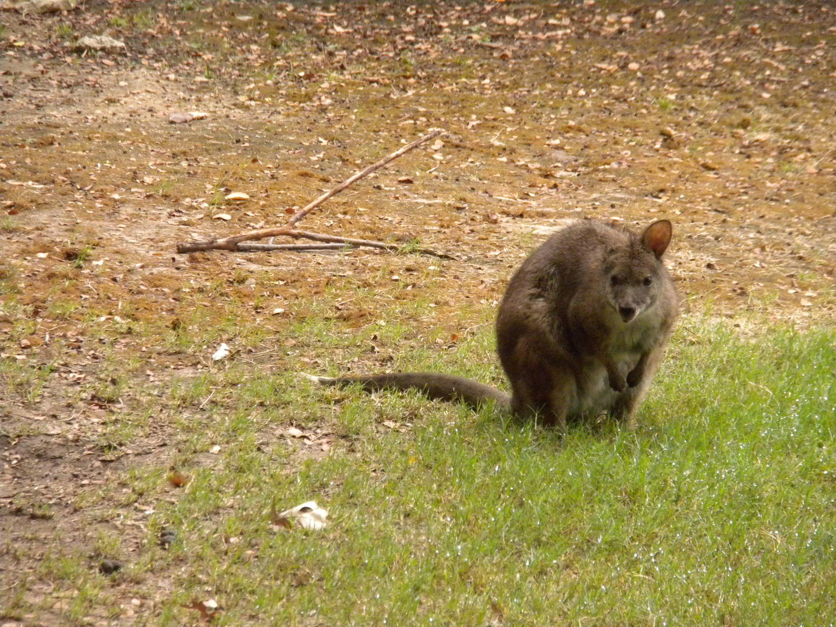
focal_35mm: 260
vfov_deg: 5.7
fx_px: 6279
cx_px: 418
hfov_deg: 7.6
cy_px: 314
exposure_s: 1/260
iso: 602
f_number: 5.3
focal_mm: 46.2
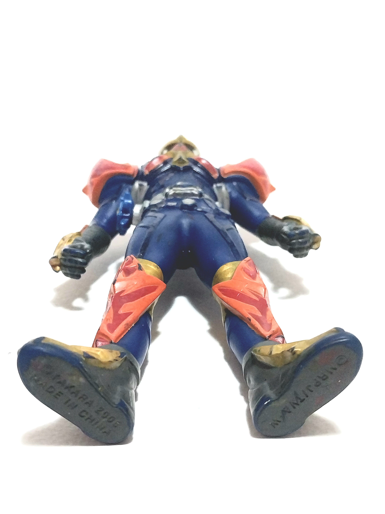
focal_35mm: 26
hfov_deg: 53.1
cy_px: 257
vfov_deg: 67.3
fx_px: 386
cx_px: 192
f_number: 1.8
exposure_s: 1/25
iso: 400
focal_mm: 4
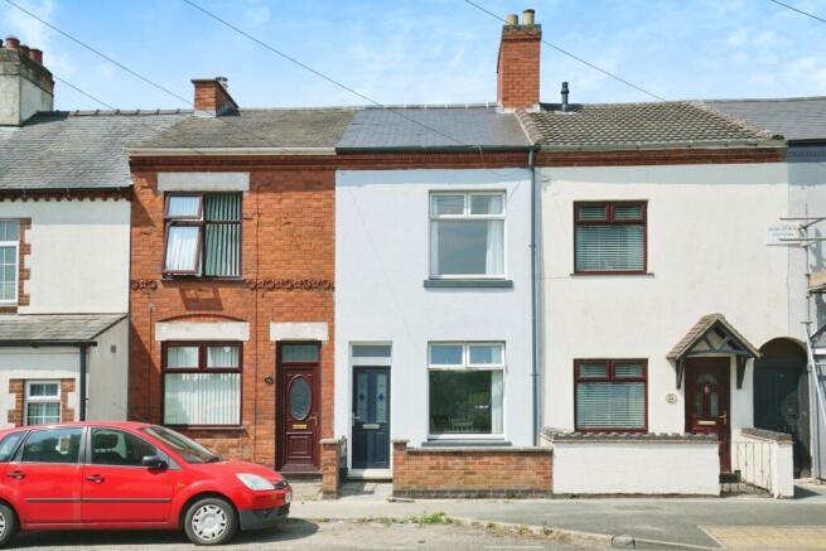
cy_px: 276
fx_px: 734
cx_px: 413
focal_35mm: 32
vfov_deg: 41.1
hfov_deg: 58.7
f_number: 10
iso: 1000
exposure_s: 1/2000
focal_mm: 32
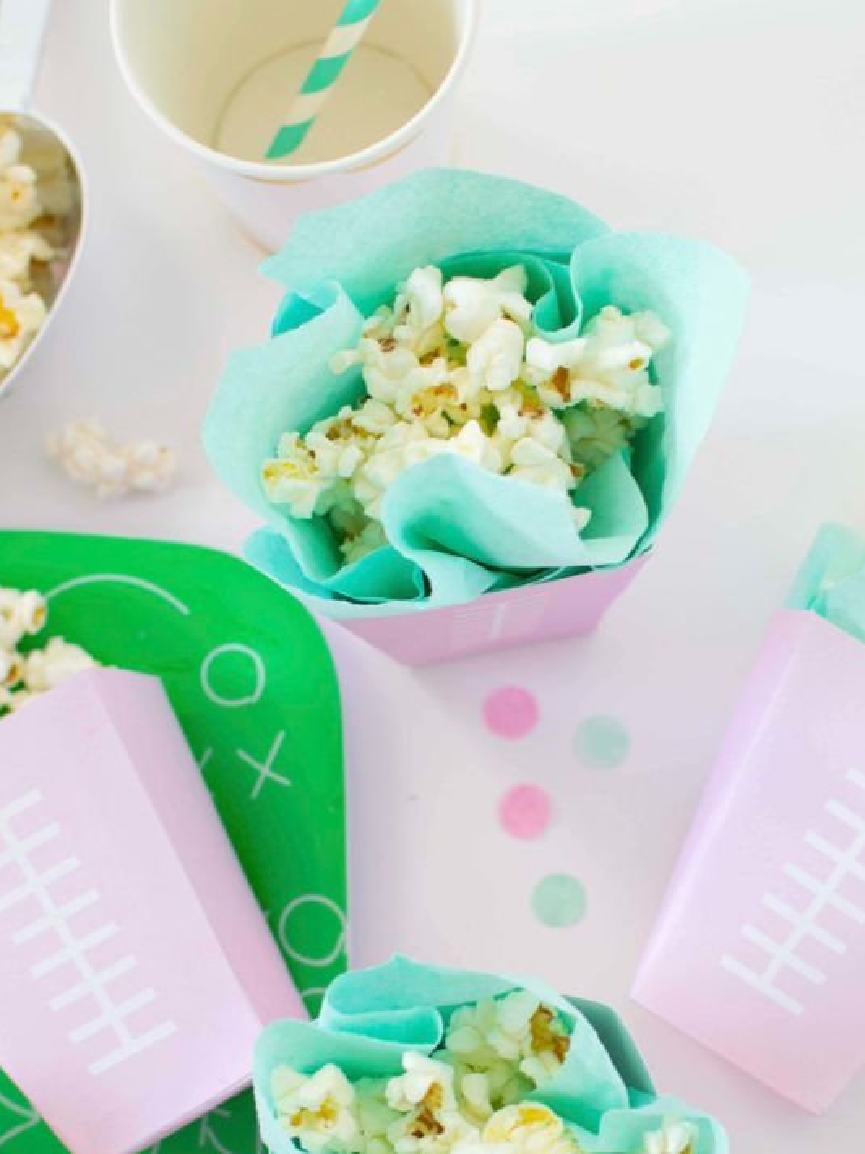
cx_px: 570
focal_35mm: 82
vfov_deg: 23.6
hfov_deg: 18.0
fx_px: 2726
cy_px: 881
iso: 200
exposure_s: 1/60
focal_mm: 35
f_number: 3.5
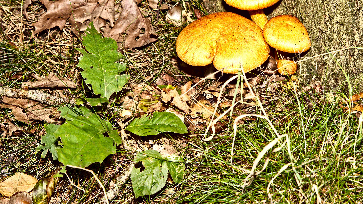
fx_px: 866
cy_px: 83
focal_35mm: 90
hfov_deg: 23.7
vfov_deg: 13.4
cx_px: 183
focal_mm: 85
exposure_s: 1/60
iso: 200
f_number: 10
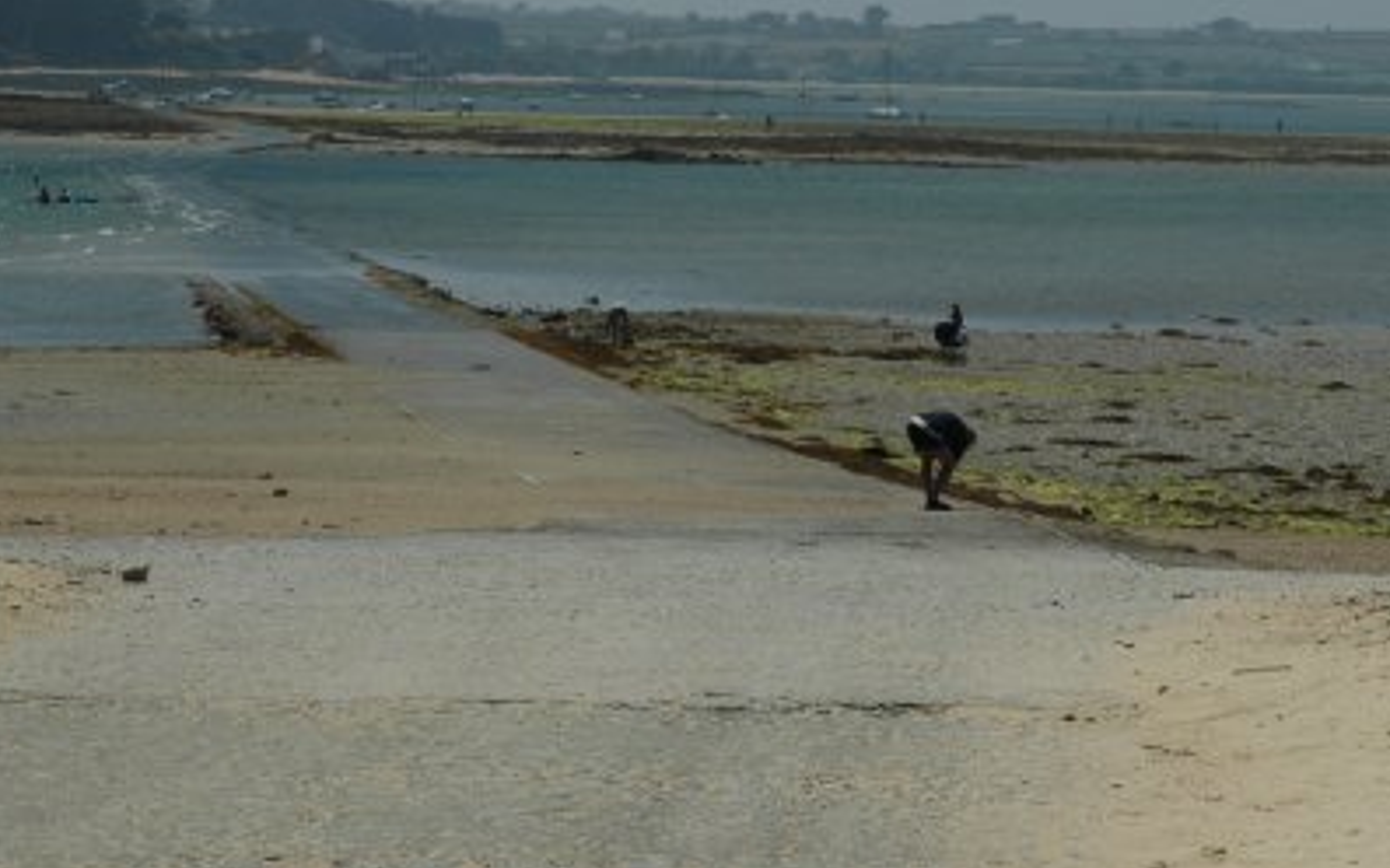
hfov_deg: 13.6
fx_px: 5833
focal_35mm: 154
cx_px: 910
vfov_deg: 8.5
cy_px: 224
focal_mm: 50
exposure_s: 1/125
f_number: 13
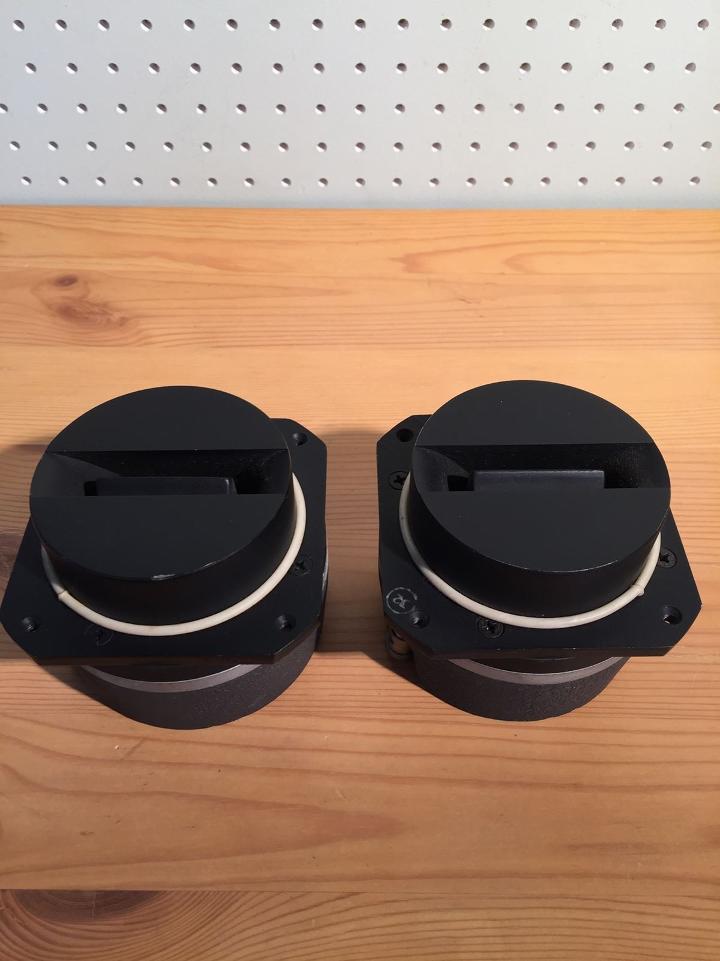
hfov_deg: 48.2
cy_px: 480
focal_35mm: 29
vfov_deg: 61.7
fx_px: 804
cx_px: 360
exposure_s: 1/120
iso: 32
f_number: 2.2
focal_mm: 4.15
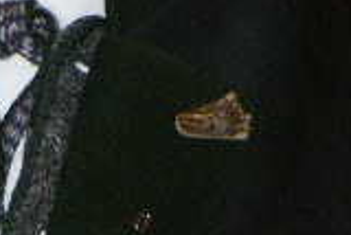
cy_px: -166
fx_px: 6019
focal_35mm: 617
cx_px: -37
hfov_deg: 3.3
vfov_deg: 2.2
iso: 400
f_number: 5.6
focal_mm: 55
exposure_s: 1/80
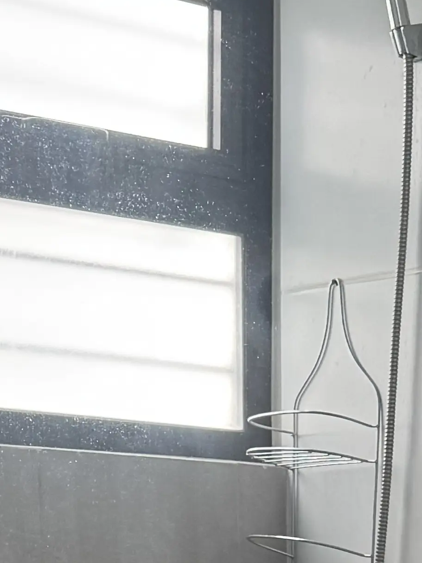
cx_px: 570
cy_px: 901
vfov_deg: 15.7
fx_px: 1836
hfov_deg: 12.6
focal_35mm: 113
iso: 200
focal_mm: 6.76
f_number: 1.78
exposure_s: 1/95
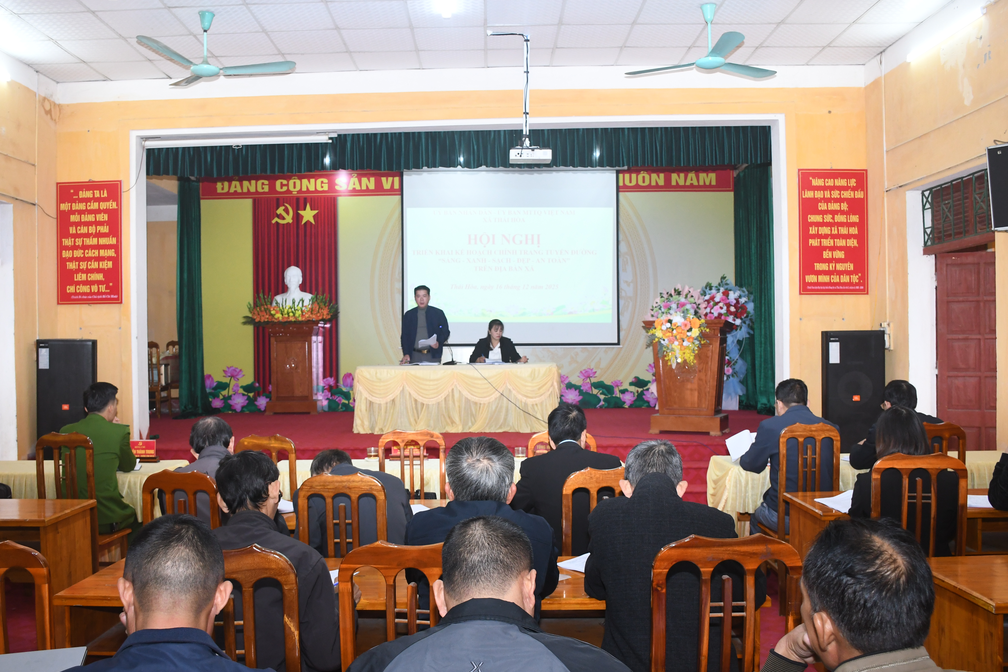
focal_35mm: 30
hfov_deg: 61.9
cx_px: 473
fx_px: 840
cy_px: 352
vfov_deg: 43.6
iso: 1250
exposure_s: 1/100
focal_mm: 18
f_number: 4.5
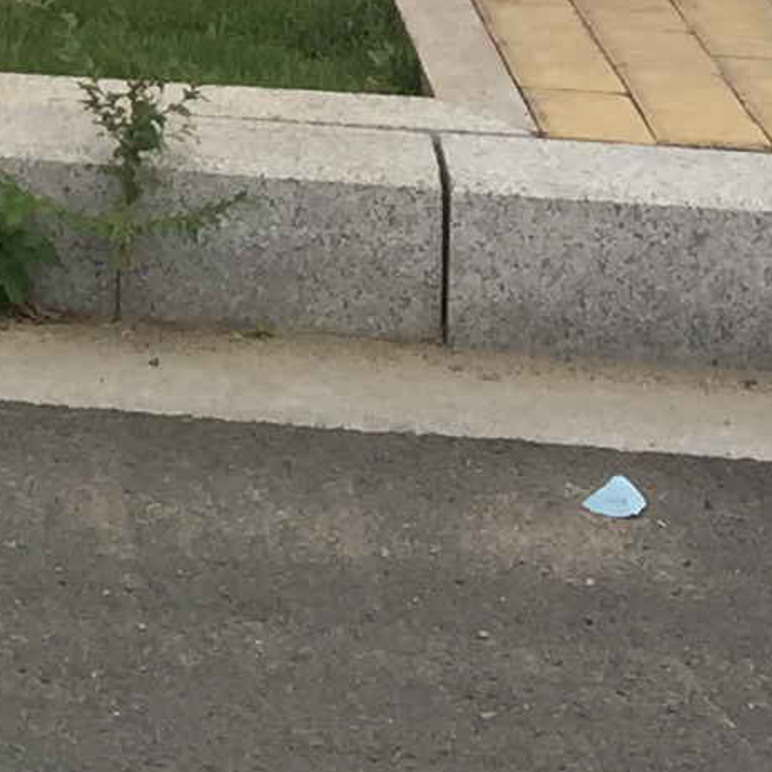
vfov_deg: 8.8
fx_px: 4567
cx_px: -841
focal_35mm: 181
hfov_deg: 9.0
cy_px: -1074
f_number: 2.2
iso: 32
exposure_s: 1/2475
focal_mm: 4.15
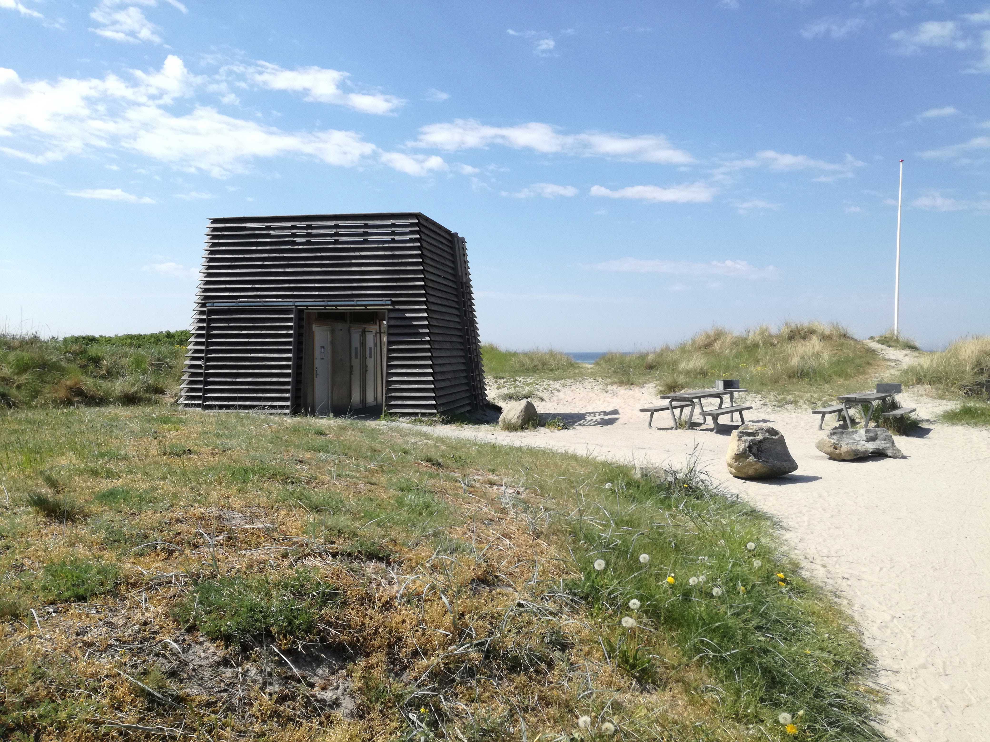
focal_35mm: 27
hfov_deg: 65.3
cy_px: 371
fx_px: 772
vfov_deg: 51.4
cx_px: 495
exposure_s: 1/1116
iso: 50
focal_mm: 3.79
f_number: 2
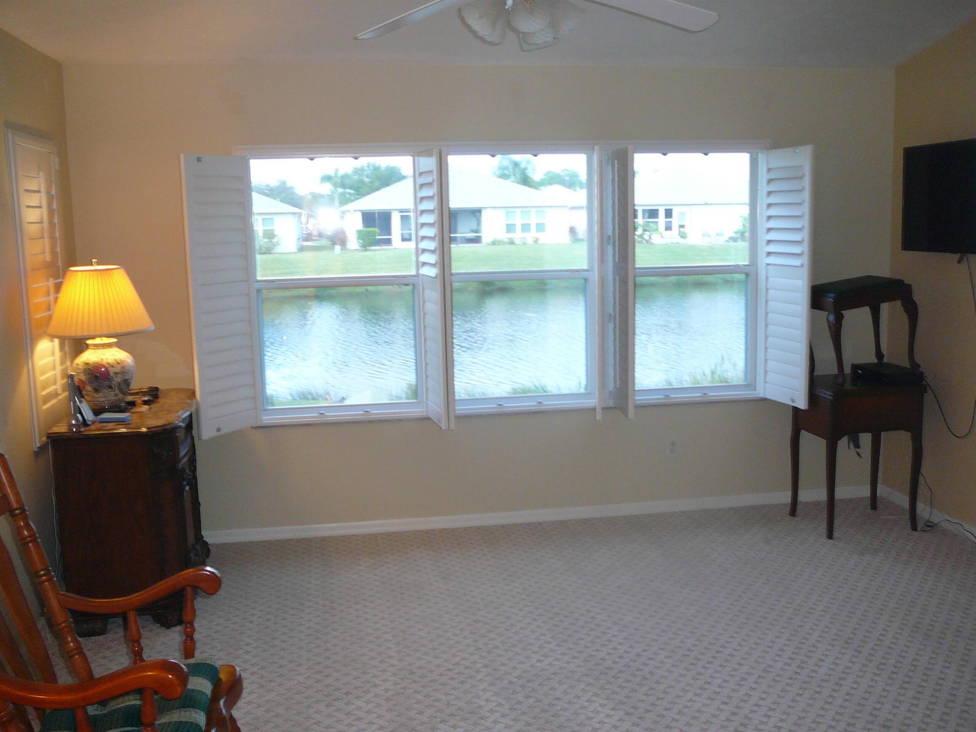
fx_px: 987
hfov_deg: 52.6
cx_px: 488
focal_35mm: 35
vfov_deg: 40.7
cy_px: 366
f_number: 2.8
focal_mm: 5.2
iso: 125
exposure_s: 1/30
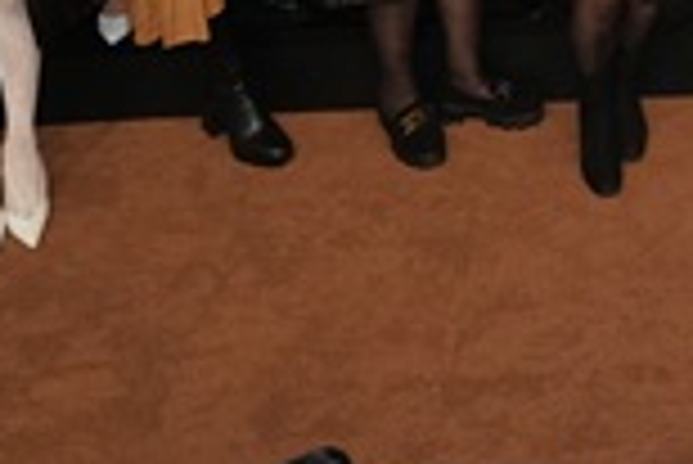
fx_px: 1503
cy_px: -673
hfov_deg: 24.4
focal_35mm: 78
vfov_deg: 13.0
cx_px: 738
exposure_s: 1/160
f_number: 5.6
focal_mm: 10
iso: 2000
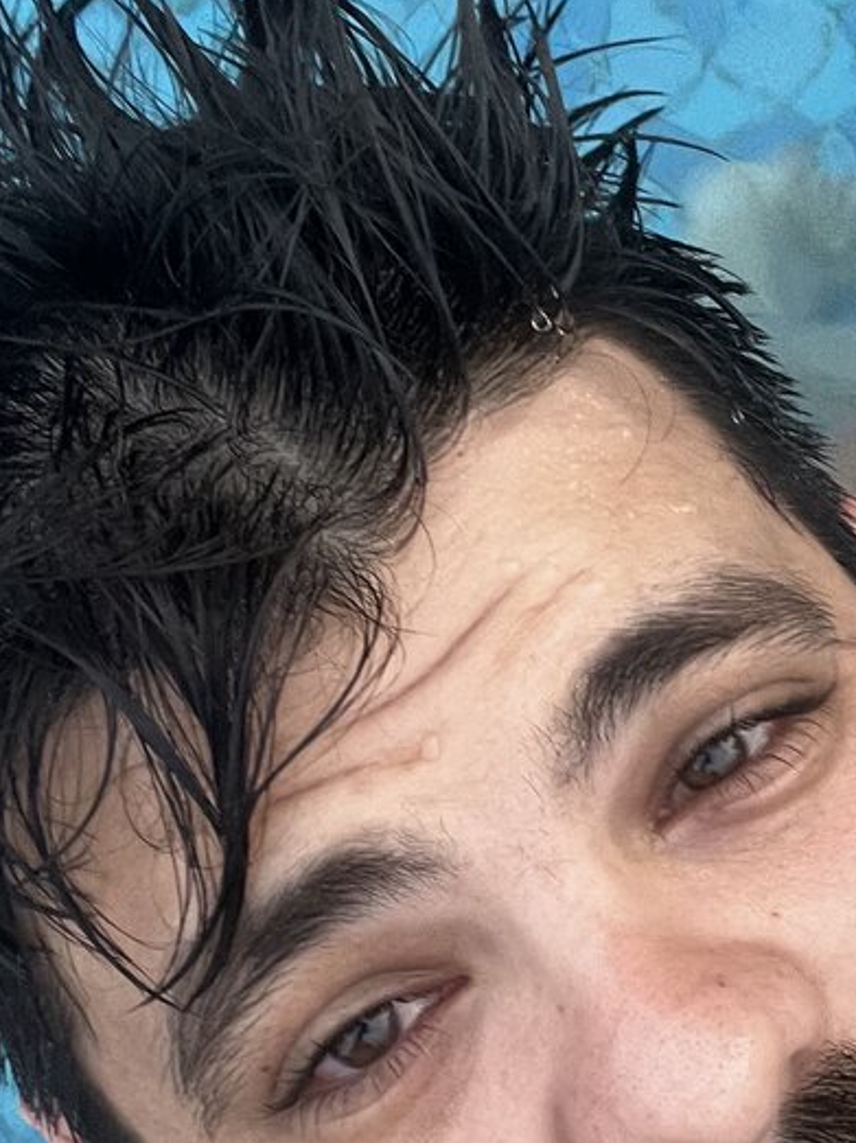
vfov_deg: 27.8
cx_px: 788
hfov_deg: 20.8
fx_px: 2277
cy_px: 847
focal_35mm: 69
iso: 160
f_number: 2.2
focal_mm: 2.71
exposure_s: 1/60
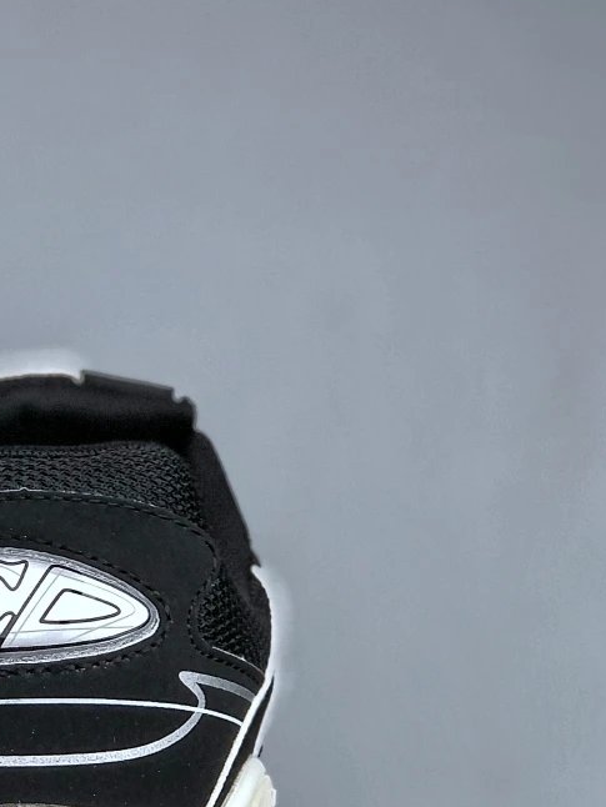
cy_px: 588
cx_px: 15
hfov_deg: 11.6
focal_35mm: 127
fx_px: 2962
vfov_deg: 15.5
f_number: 2.8
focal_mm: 6.6
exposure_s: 1/50
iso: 20
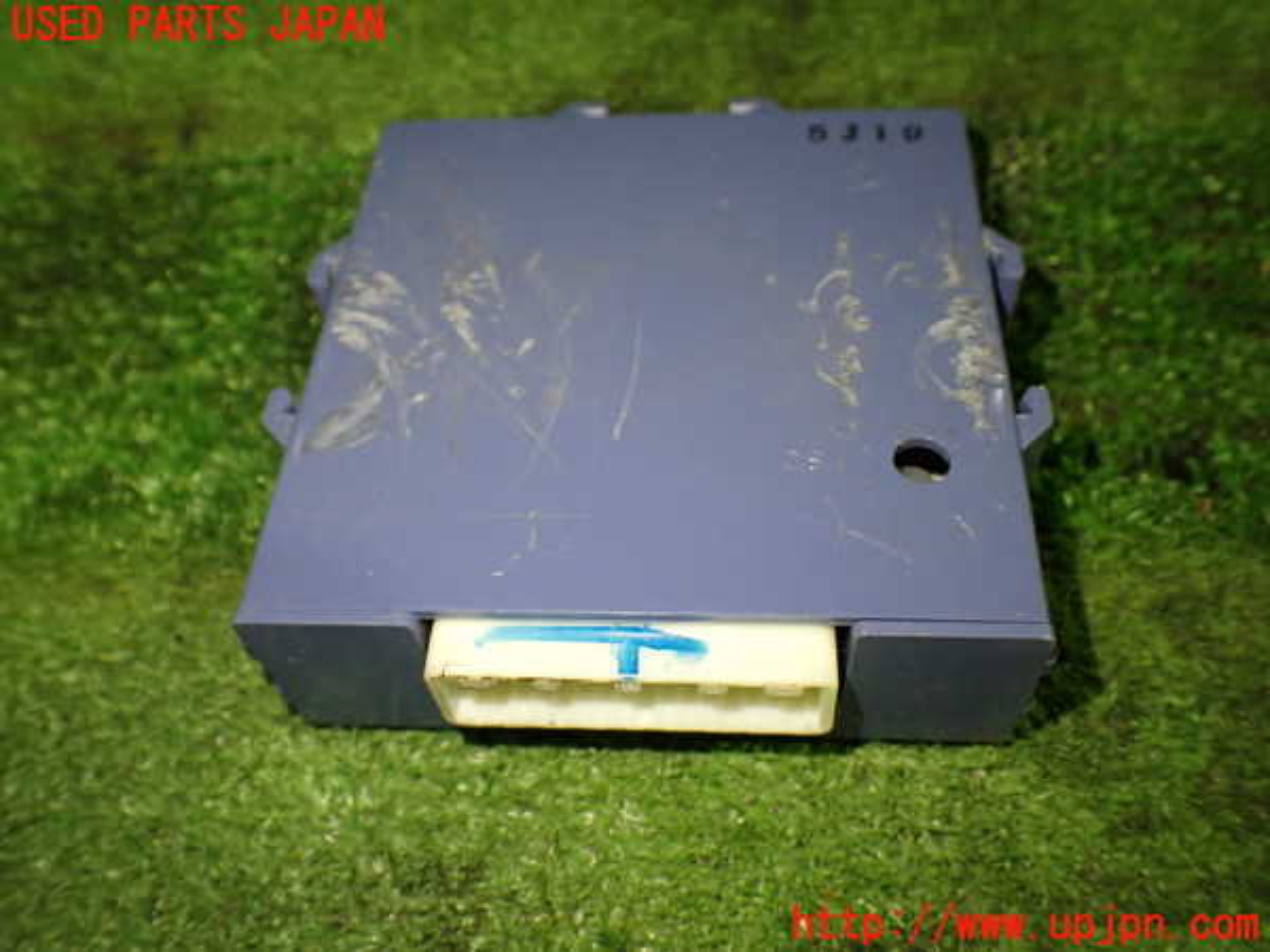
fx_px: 1101
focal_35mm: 30
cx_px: 635
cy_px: 476
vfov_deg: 46.8
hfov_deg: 60.0
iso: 800
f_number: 2.3
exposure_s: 1/125
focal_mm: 5.4
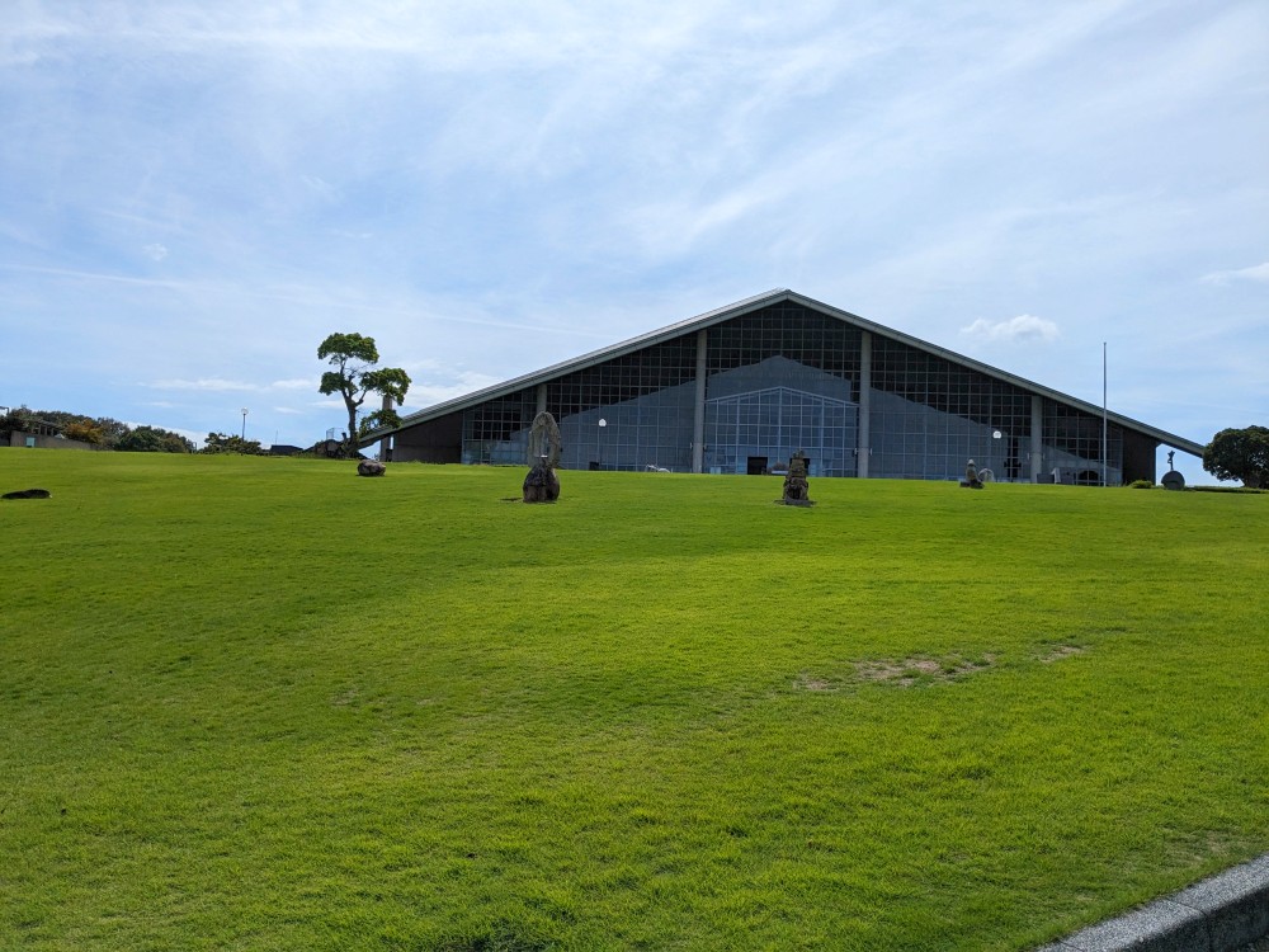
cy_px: 476
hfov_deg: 65.3
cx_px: 634
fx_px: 990
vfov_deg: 51.4
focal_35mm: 27
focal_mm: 4.38
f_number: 1.73
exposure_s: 1/7812
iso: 77
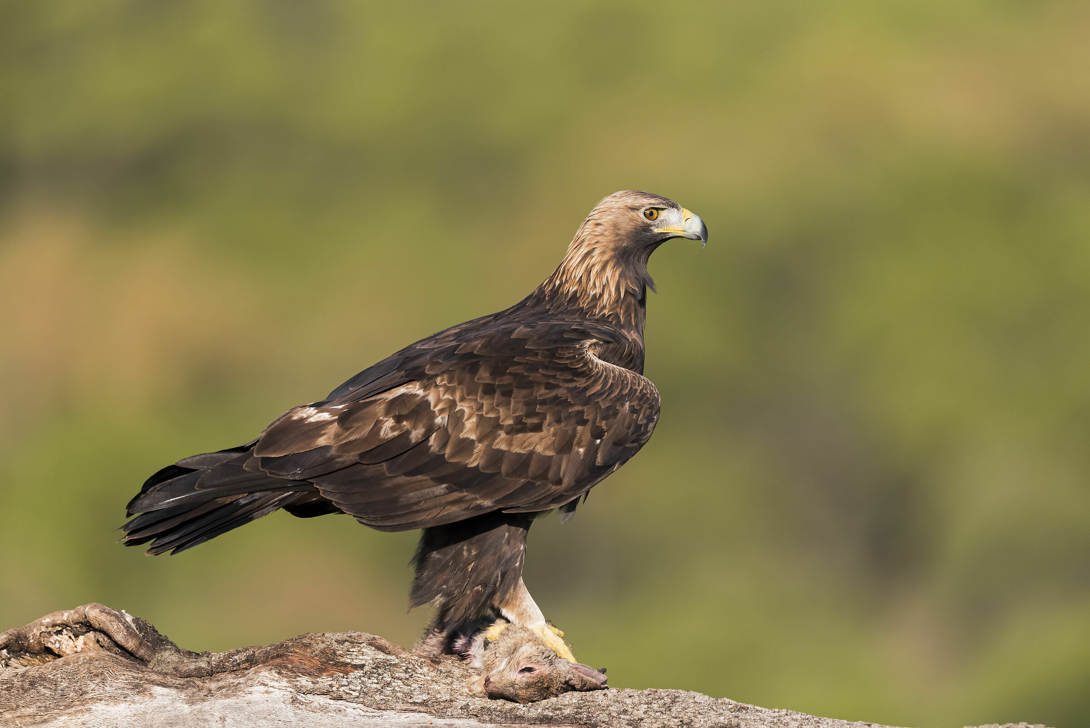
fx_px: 15144
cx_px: 545
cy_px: 364
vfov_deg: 2.8
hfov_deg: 4.1
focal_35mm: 500
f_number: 4
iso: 1000
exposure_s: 1/3200
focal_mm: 500
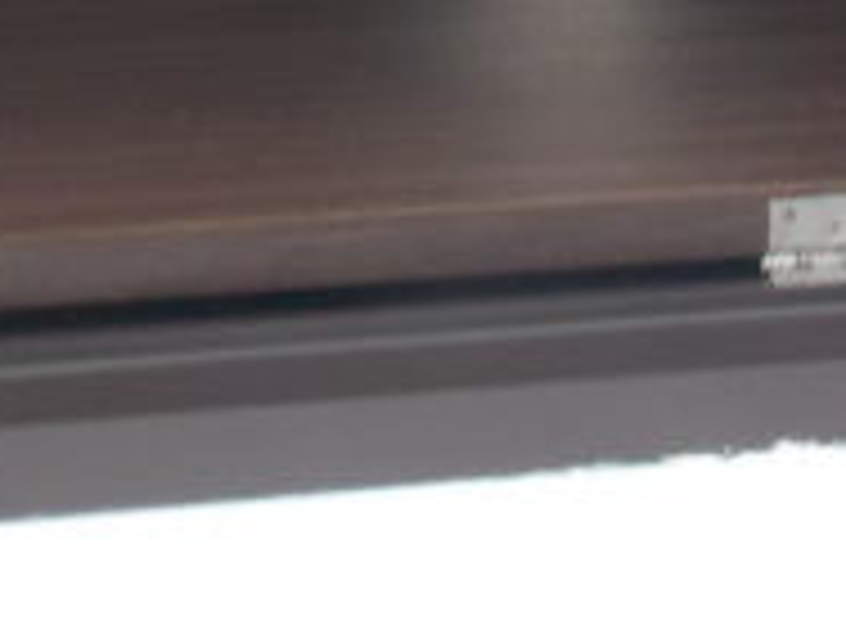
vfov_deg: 17.7
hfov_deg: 25.5
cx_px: 700
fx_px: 1833
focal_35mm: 75
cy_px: -297
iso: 250
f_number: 3.1
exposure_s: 1/30
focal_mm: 4
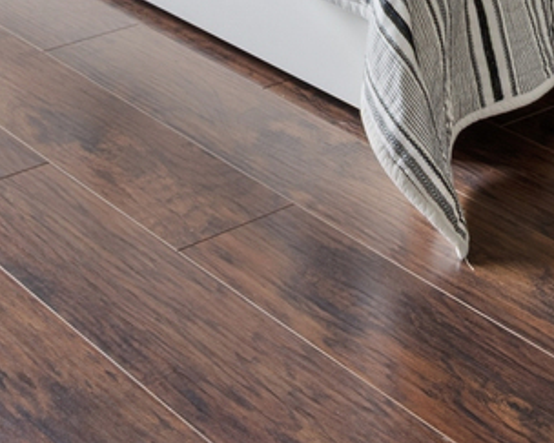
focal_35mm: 90
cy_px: -507
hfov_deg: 21.1
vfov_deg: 13.8
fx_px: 1475
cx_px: 131
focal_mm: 12
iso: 250
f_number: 8
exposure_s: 1/3.33
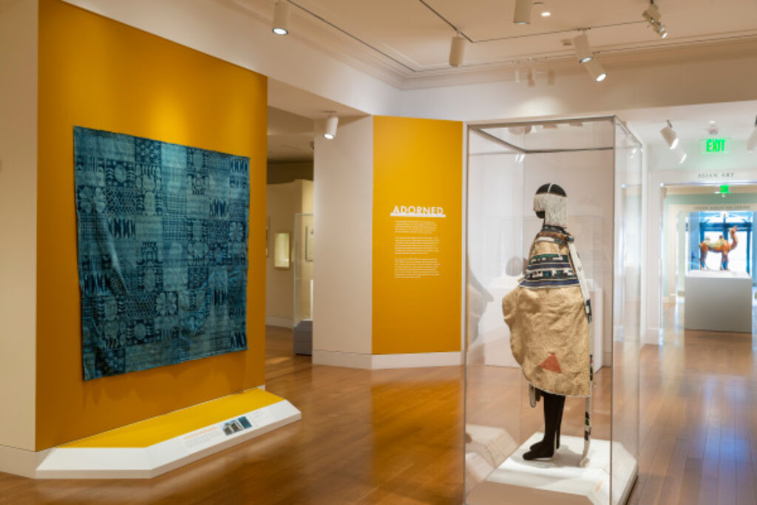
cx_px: 378
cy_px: 252
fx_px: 736
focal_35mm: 35
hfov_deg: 54.4
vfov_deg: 37.9
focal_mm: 35
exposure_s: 1/1.67
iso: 400
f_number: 8
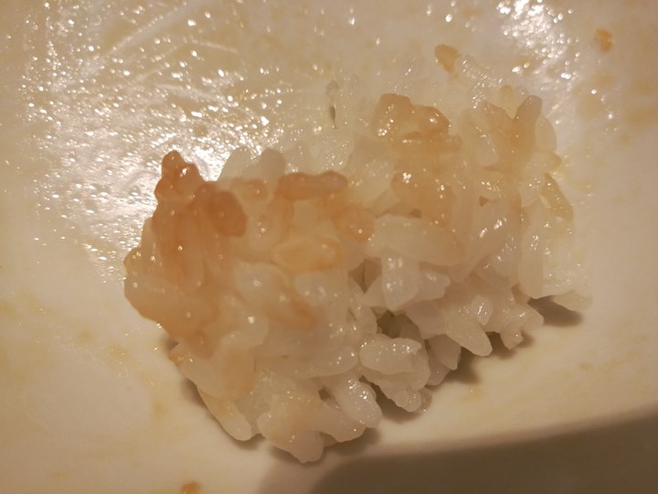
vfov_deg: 51.4
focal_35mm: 27
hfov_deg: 65.3
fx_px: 513
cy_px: 247
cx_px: 329
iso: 125
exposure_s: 1/40
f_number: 4
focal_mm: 4.5
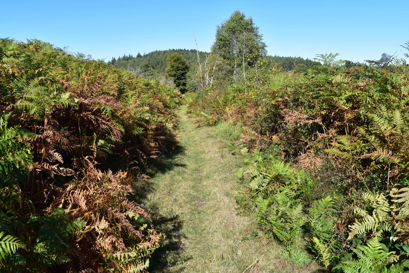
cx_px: 204
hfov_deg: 61.9
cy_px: 136
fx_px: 341
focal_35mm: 30
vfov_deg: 43.6
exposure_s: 1/400
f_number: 11
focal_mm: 20
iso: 400
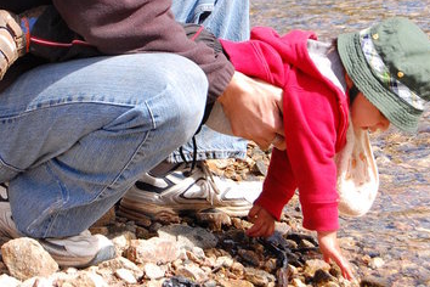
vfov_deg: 9.2
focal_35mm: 149
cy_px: 34
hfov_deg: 13.8
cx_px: 230
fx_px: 1778
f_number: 9
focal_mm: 55
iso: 400
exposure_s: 1/320
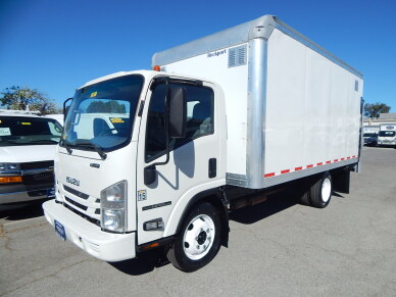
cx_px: 198
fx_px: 252
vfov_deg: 61.1
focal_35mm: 22
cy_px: 148
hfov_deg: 76.4
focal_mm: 4
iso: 125
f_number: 6
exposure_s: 1/1500
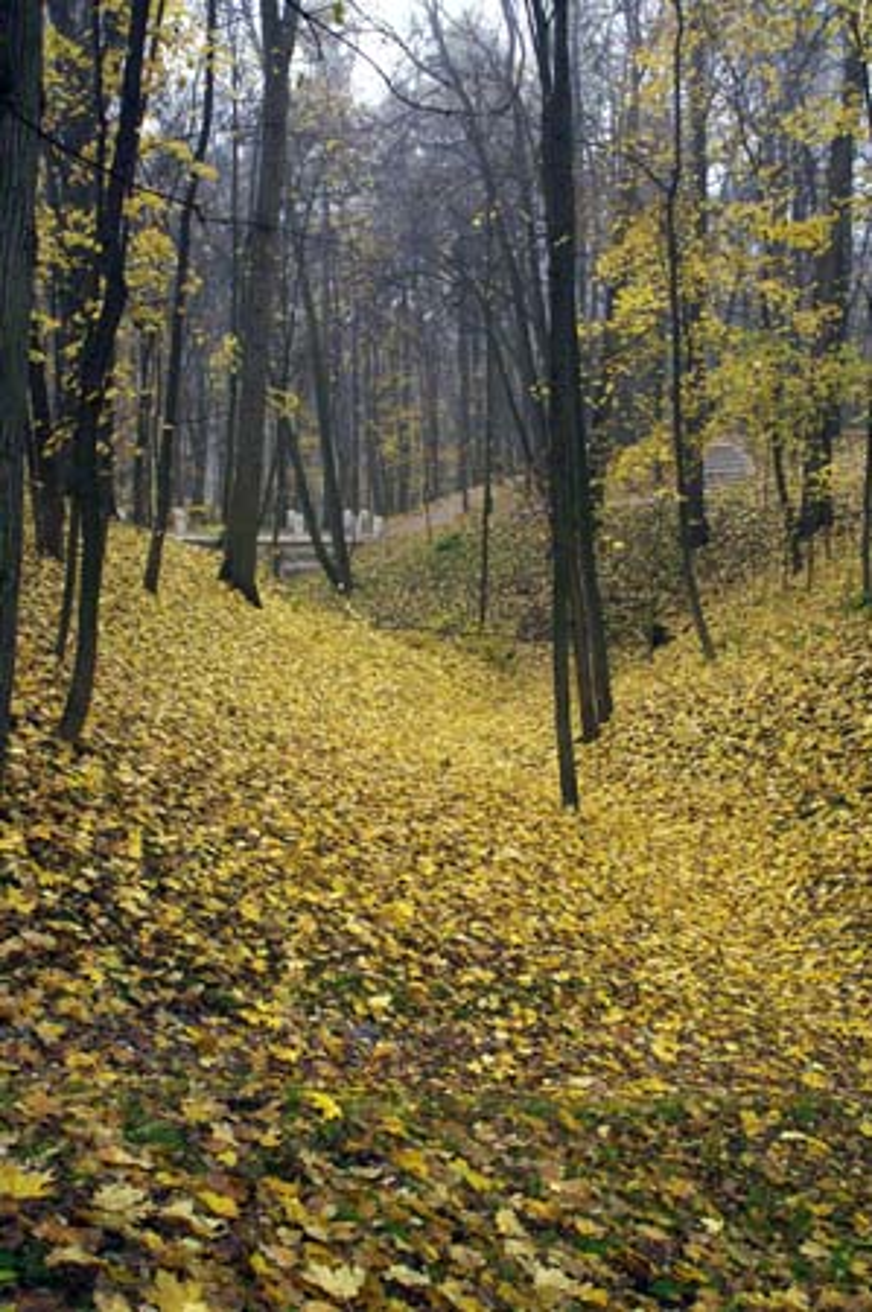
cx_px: 436
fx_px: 1311
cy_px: 656
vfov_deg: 53.2
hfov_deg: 36.8
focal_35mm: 36
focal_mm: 24
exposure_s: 1/250
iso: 1600
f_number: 8
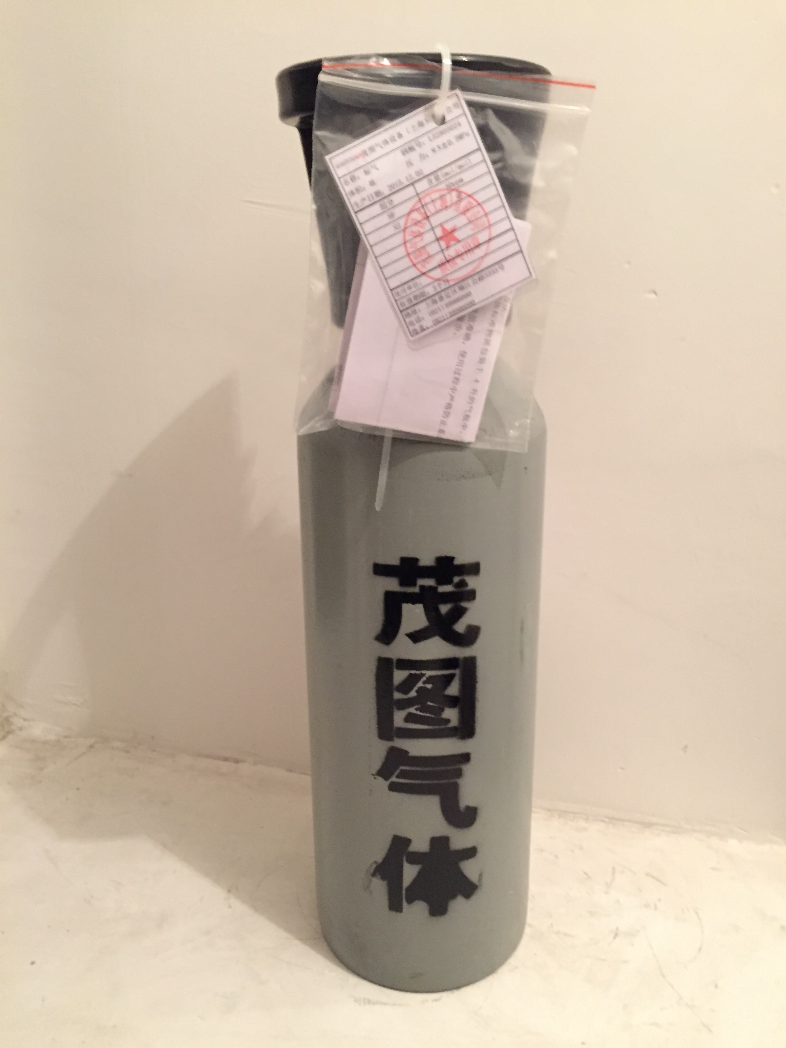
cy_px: 524
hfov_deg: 48.2
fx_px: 878
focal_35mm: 29
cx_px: 393
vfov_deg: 61.7
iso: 640
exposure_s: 1/15
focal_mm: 4.15
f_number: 2.2
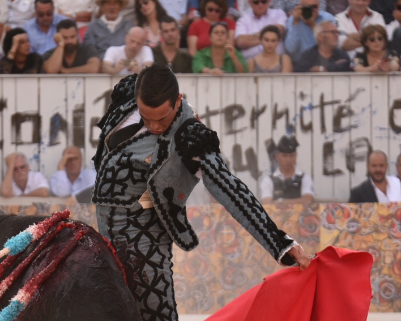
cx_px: 125
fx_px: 3823
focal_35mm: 322
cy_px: 302
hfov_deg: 6.0
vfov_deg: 4.8
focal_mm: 150
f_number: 5.6
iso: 640
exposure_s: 1/800
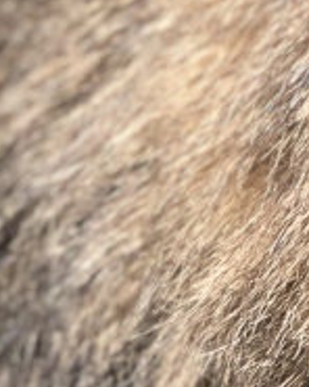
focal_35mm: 481
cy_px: -414
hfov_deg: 3.2
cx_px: 952
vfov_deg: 4.0
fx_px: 5499
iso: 20
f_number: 2.8
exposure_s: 1/252
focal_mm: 6.6
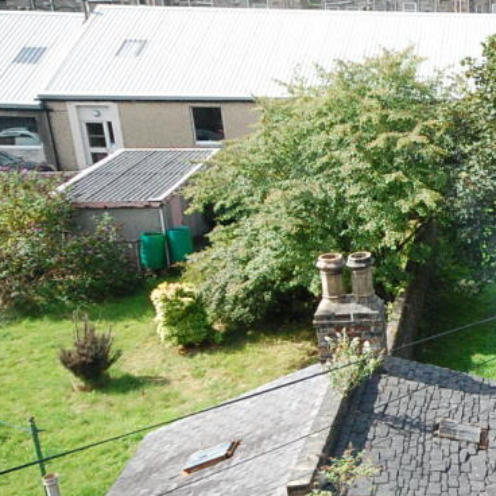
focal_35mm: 53
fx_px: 862
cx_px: 632
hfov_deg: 27.3
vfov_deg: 32.1
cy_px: 245
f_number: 11
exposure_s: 1/500
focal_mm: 15
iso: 1600
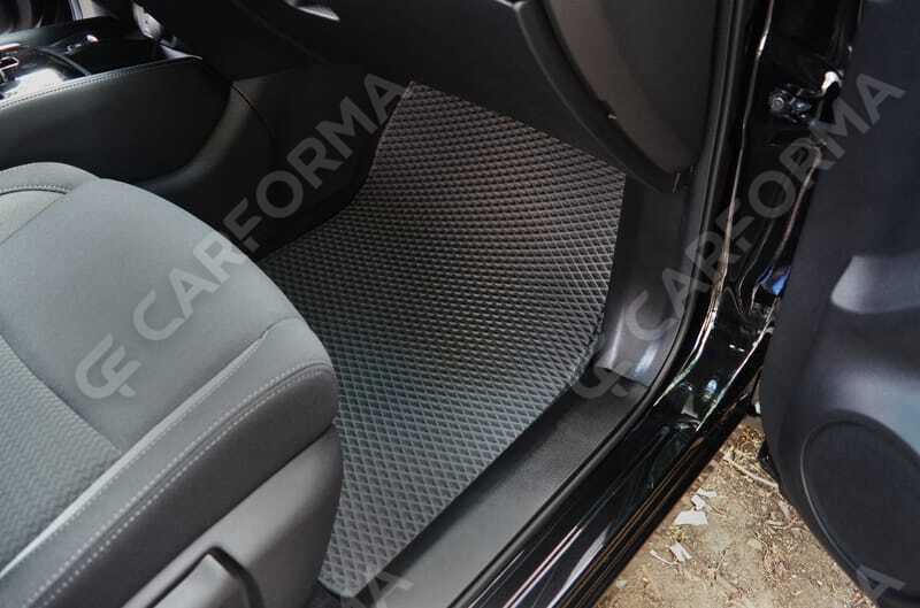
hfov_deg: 62.1
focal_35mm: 30
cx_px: 460
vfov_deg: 43.4
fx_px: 765
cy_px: 304
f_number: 3.5
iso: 800
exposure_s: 1/50
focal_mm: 20
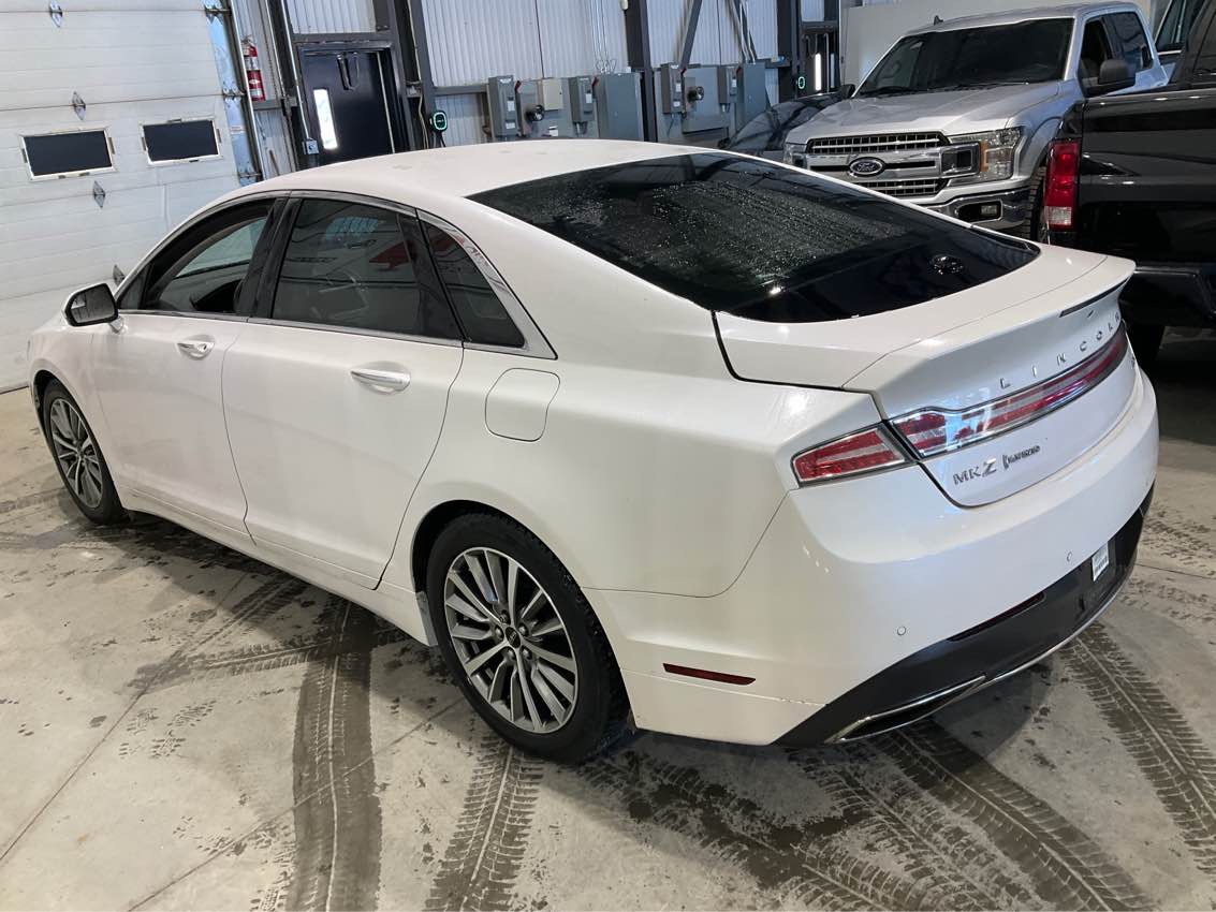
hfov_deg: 61.7
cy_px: 456
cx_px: 608
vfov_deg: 48.2
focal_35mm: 29
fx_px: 1019
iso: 40
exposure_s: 1/60
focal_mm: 3
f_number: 1.8
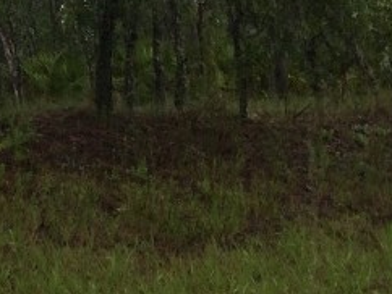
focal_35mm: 131
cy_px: -90
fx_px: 1485
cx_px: -165
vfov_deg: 11.1
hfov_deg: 14.2
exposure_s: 1/214
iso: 25
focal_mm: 3.3
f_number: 2.4
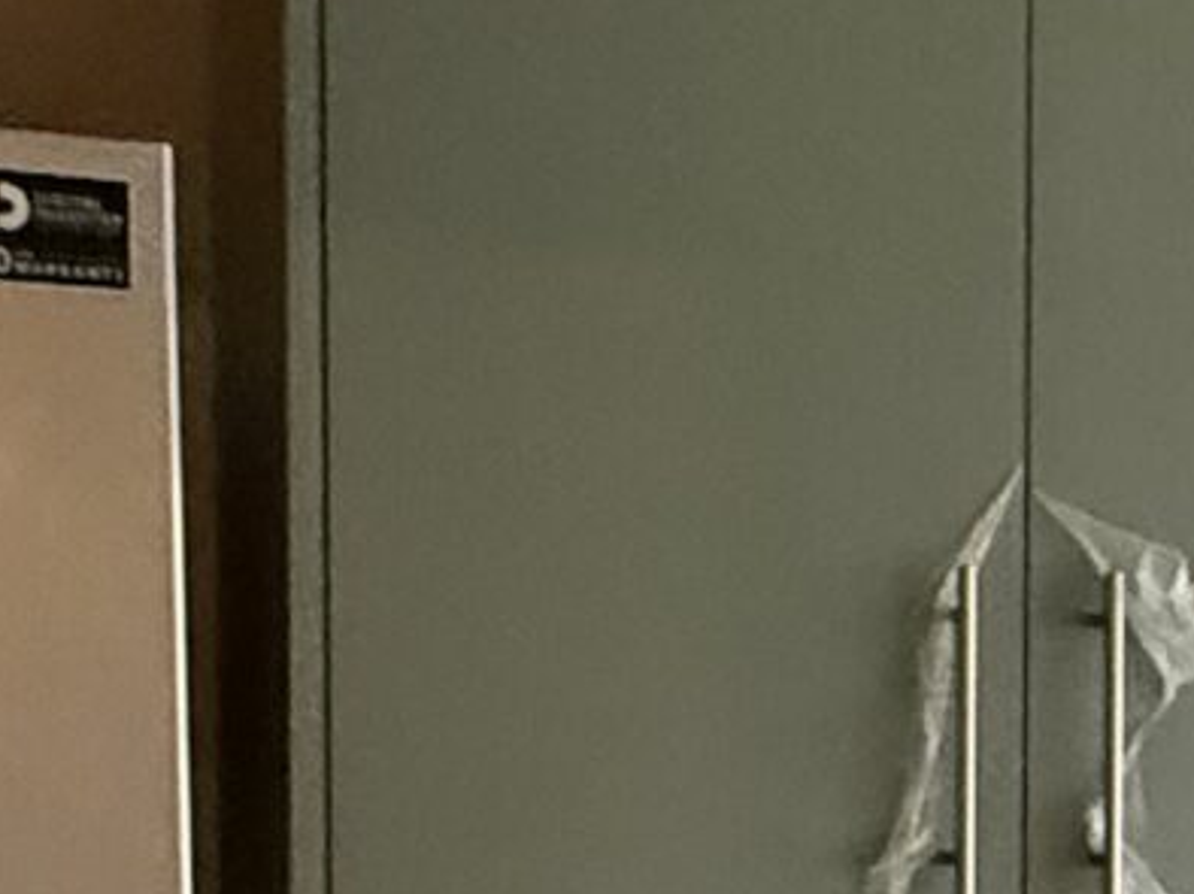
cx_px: 1336
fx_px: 3137
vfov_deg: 15.7
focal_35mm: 91
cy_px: 1003
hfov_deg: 20.5
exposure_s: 1/60
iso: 1000
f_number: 2.2
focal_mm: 2.22
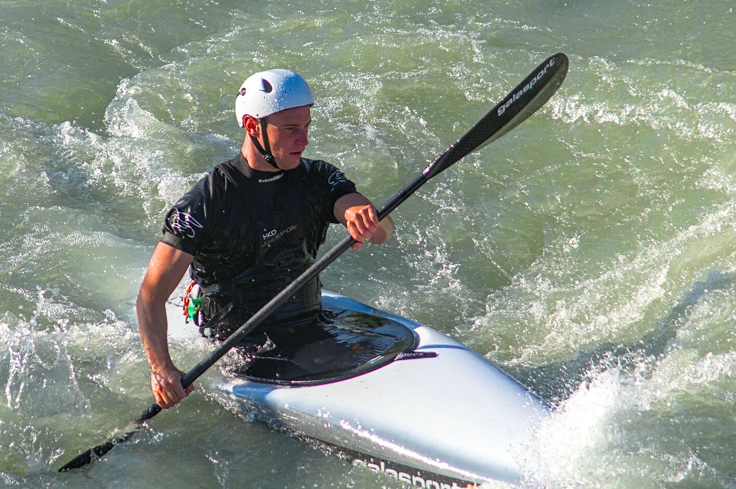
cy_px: 198
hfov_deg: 7.8
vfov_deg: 5.2
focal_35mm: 265
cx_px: 258
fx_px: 5407
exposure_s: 1/1600
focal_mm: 105
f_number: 4
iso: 200
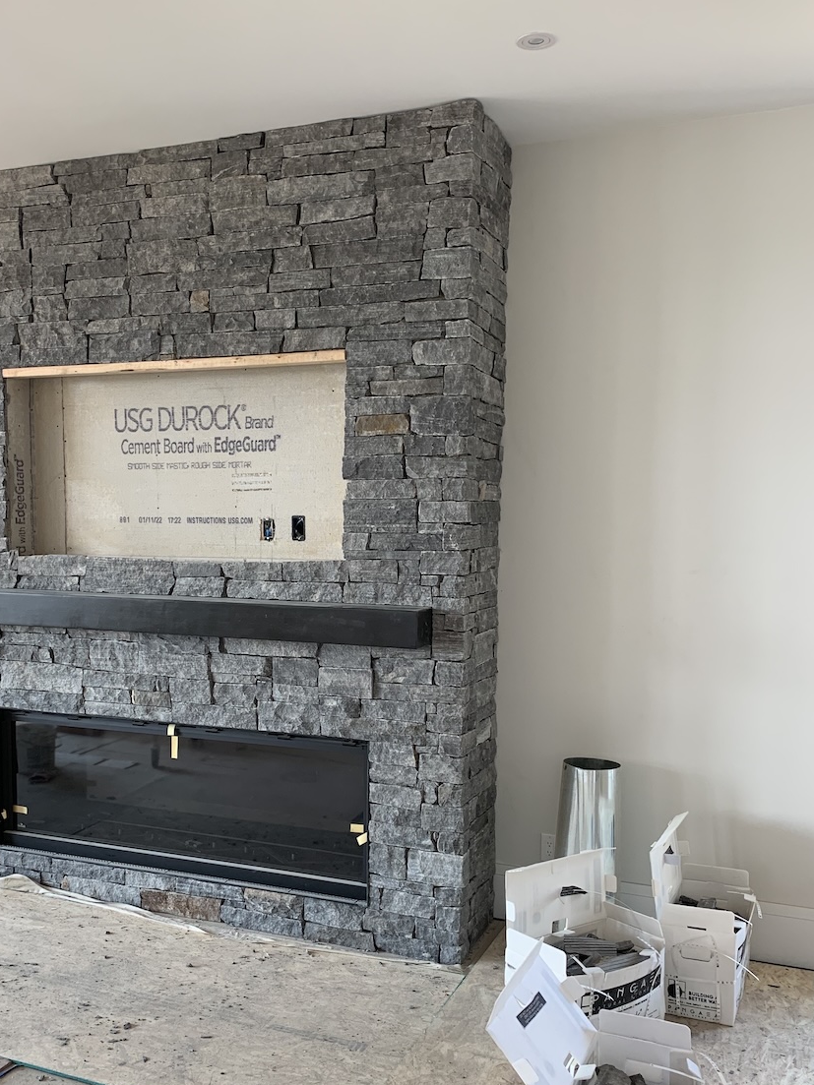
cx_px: 332
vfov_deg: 55.2
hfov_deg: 42.8
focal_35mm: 33
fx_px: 1035
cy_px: 606
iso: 100
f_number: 1.8
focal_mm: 4.25
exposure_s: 1/106
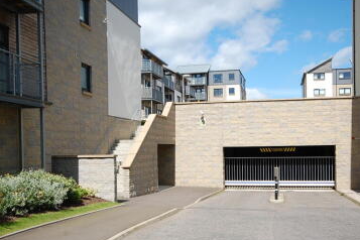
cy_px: 154
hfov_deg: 48.3
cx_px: 208
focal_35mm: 40
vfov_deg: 33.2
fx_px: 400
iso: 200
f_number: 9
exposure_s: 1/320
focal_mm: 20
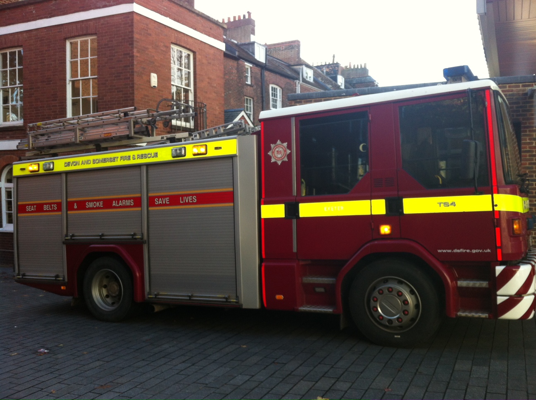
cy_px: 200
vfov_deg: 40.6
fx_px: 541
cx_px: 268
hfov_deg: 52.7
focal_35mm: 35
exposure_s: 1/186
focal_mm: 3.85
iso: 80
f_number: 2.8
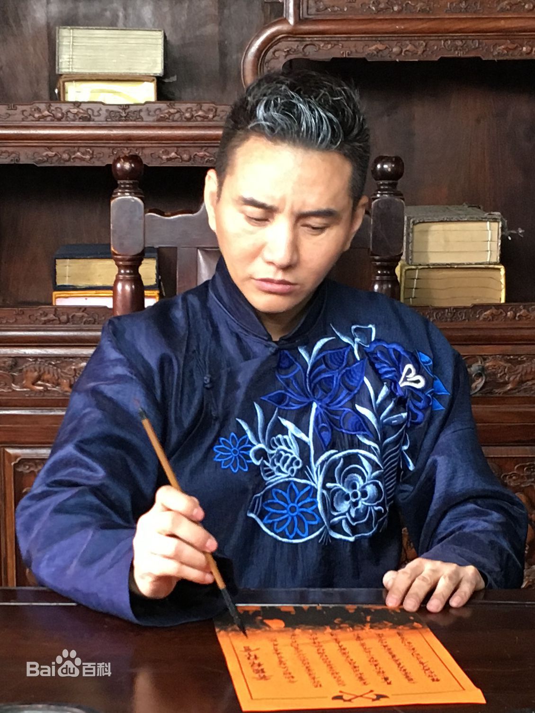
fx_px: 597
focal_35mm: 29
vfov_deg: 61.6
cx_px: 268
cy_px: 356
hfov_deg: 48.3
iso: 160
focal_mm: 4.15
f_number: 2.2
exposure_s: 1/33
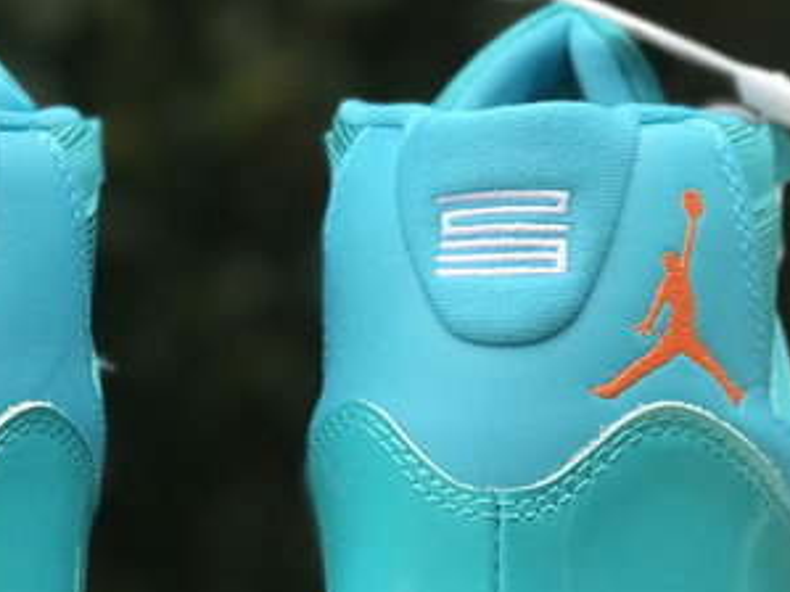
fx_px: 3217
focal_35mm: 141
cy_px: 435
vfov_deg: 10.5
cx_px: 182
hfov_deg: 13.9
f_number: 2.8
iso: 20
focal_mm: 6.6
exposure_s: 1/50
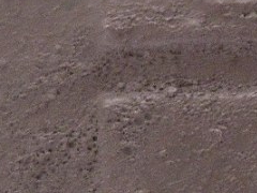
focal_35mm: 176
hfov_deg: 11.1
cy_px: 157
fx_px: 1307
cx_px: 265
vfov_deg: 8.4
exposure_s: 1/8
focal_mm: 7.8
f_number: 2.8
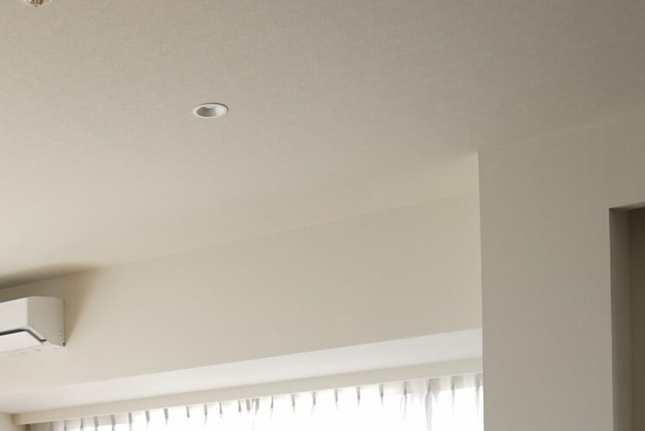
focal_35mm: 62
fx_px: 1111
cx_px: 26
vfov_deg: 19.9
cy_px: 581
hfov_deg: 30.5
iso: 80
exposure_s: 1/60
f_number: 2.8
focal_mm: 18
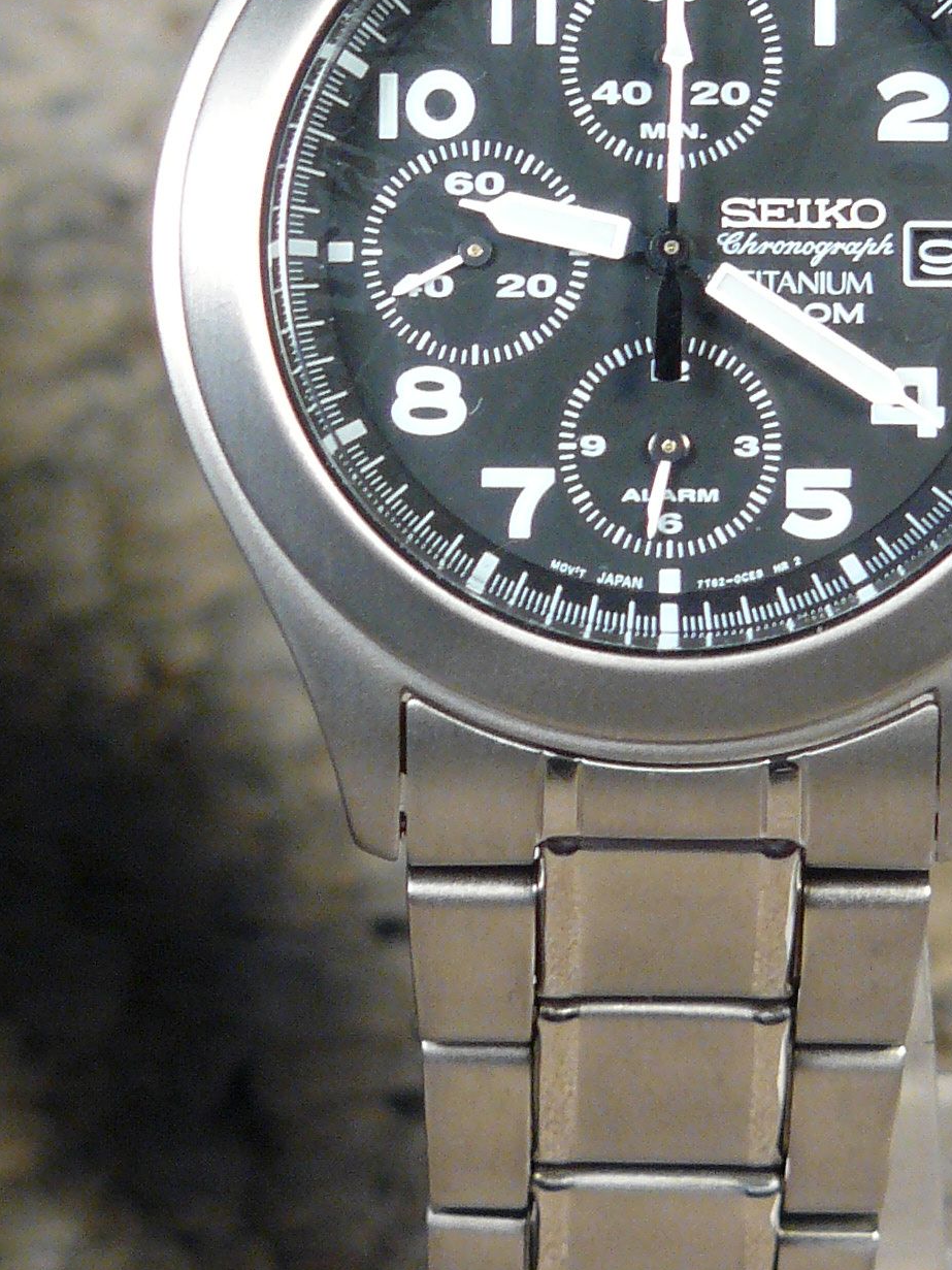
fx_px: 8179
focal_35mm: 223
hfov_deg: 6.7
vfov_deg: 8.9
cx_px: 742
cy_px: 316
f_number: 3.2
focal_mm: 14.9
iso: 160
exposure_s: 1/30
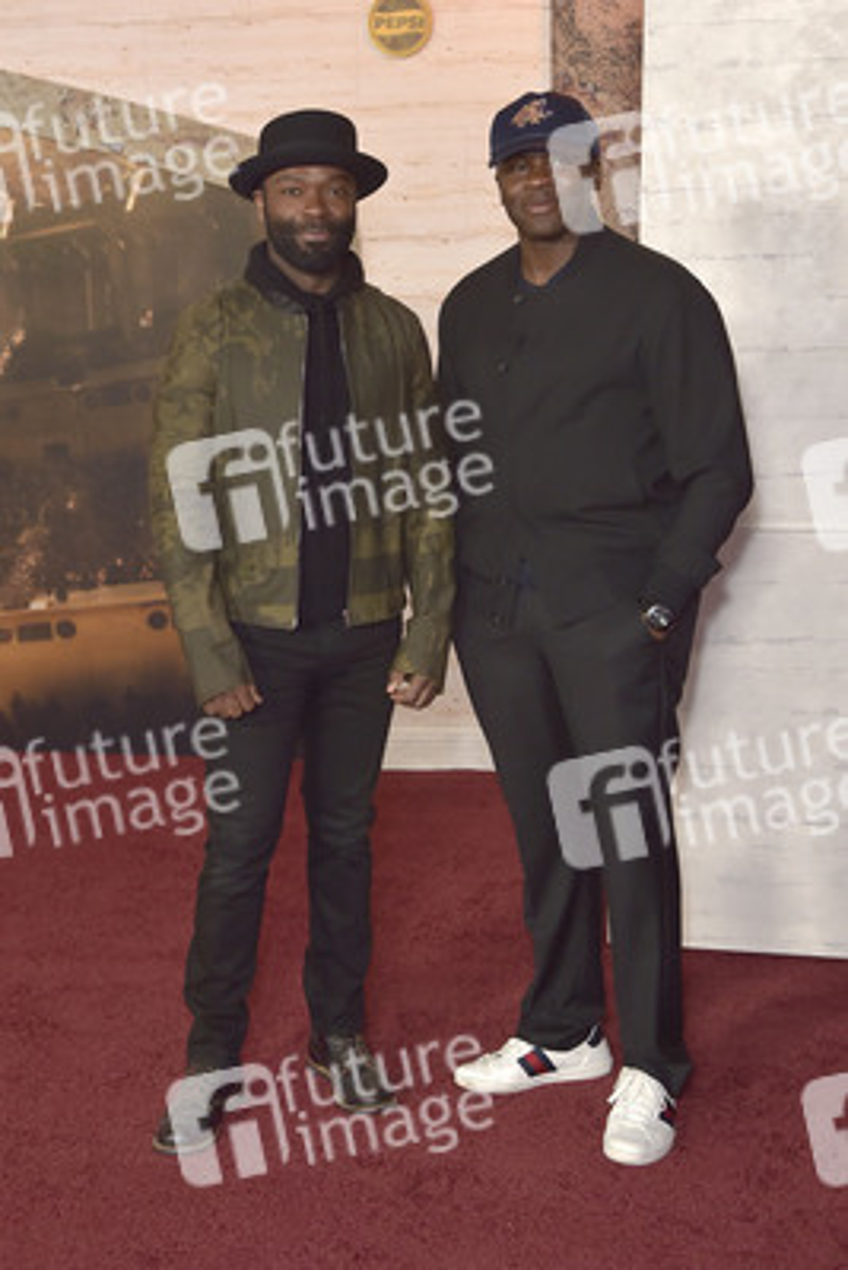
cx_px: 424
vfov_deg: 39.6
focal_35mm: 50
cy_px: 635
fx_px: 1765
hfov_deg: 27.0
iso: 1000
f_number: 5.6
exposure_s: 1/250
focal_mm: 50
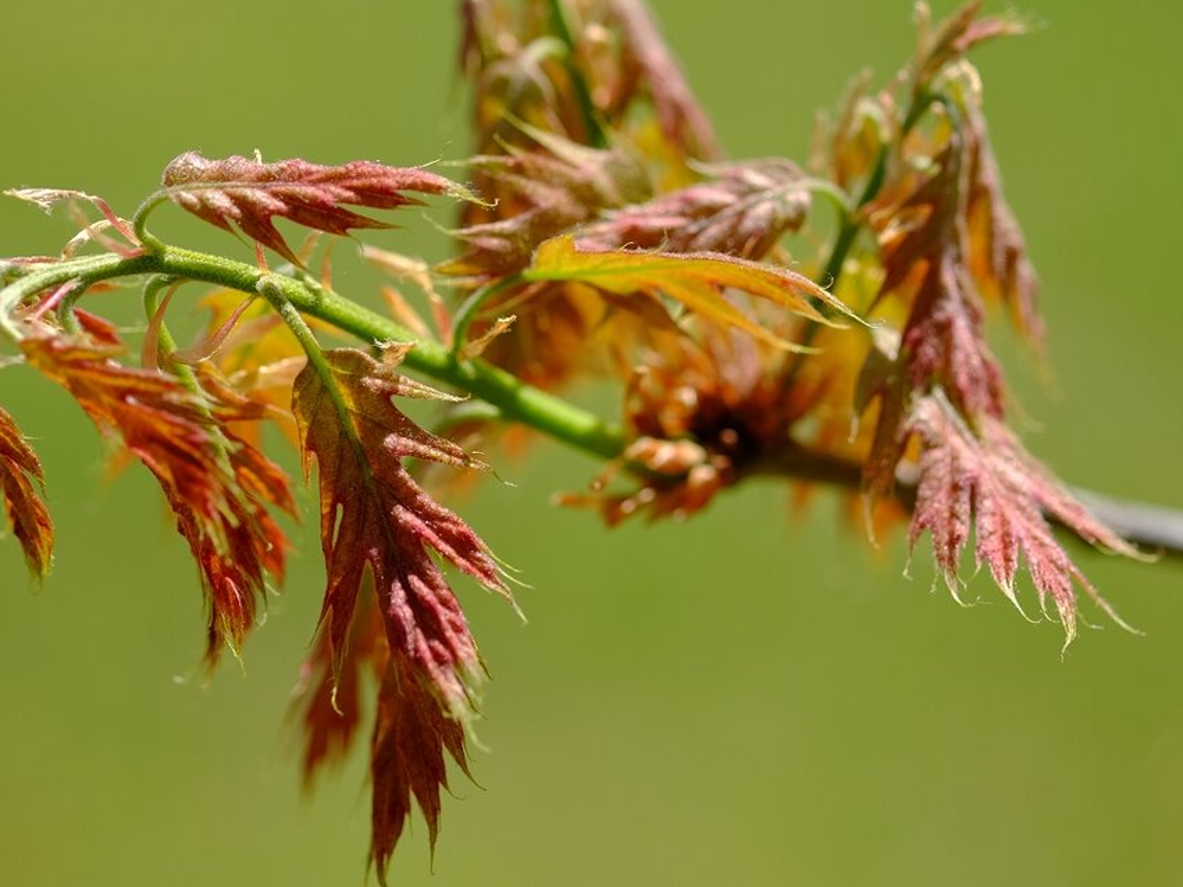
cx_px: 635
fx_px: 4169
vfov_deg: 12.1
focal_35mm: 122
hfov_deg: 16.1
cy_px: 378
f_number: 2.8
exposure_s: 1/2000
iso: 200
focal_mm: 60
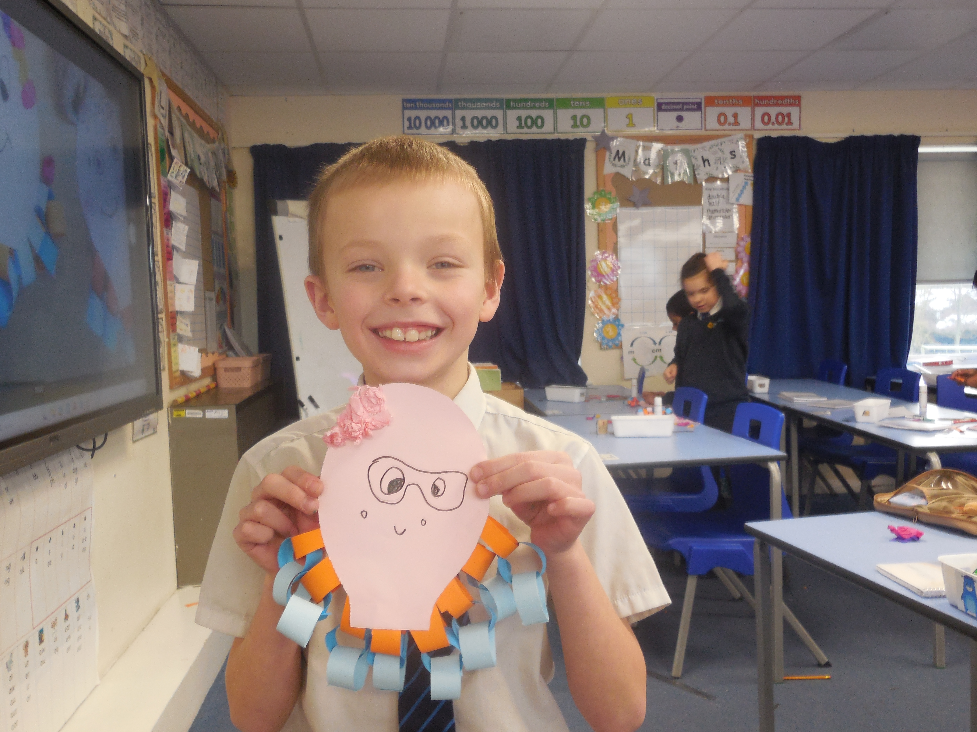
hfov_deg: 60.0
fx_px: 847
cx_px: 488
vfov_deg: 46.8
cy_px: 366
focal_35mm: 30
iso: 250
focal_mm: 5.3
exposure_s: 1/30
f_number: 3.2
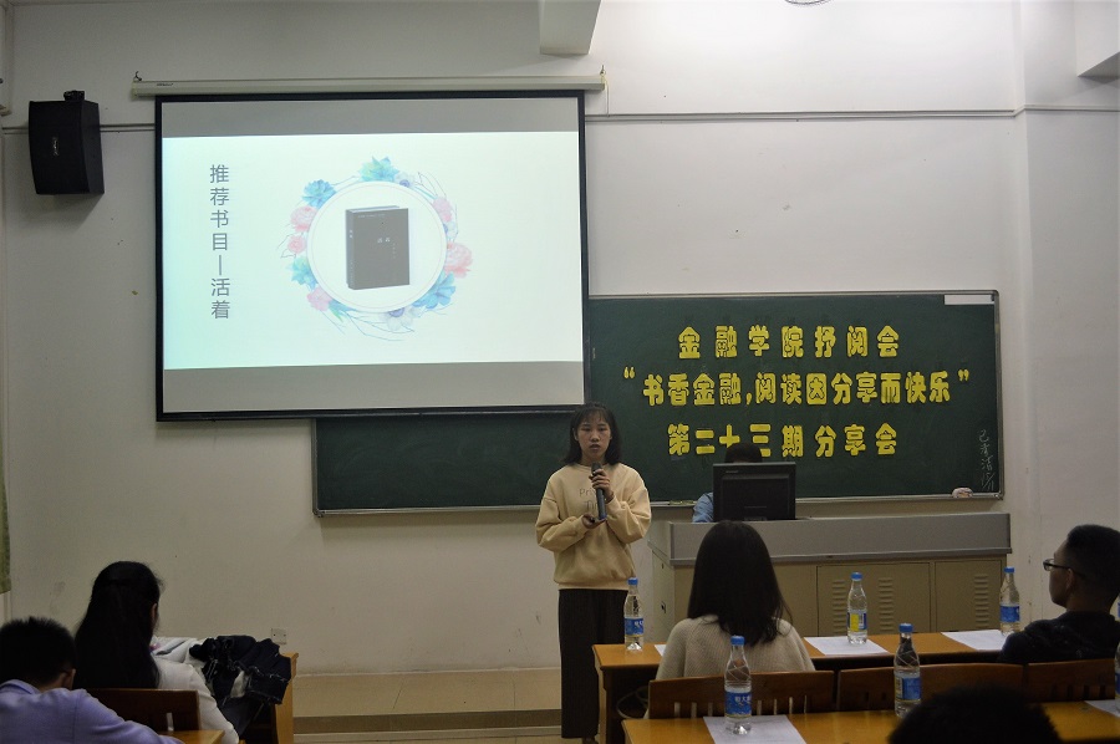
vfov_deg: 39.9
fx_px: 1026
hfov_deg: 57.3
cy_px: 372
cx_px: 560
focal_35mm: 33
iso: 400
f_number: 4
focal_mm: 22
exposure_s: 1/60
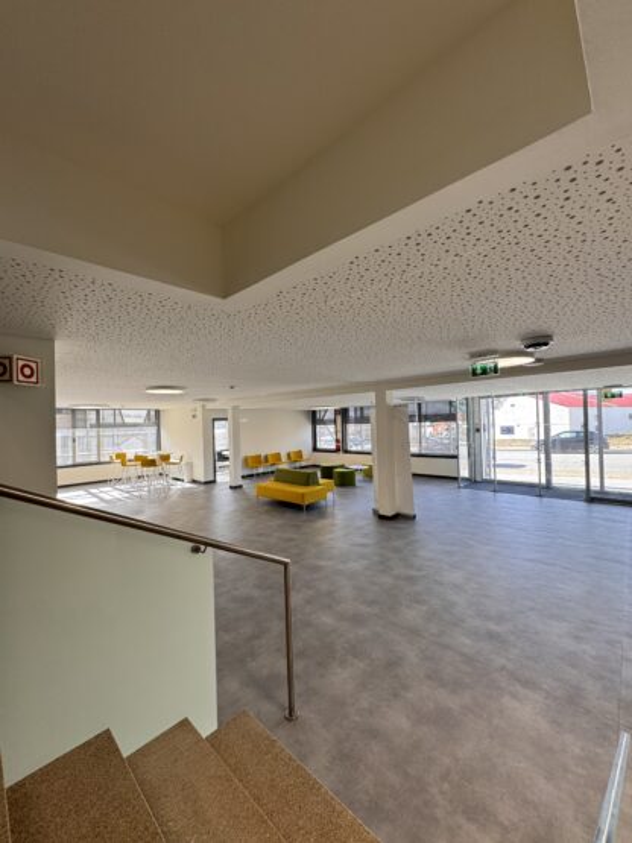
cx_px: 316
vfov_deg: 102.1
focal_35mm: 14
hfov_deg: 85.7
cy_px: 422
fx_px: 341
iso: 50
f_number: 2.2
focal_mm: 2.22
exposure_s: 1/100
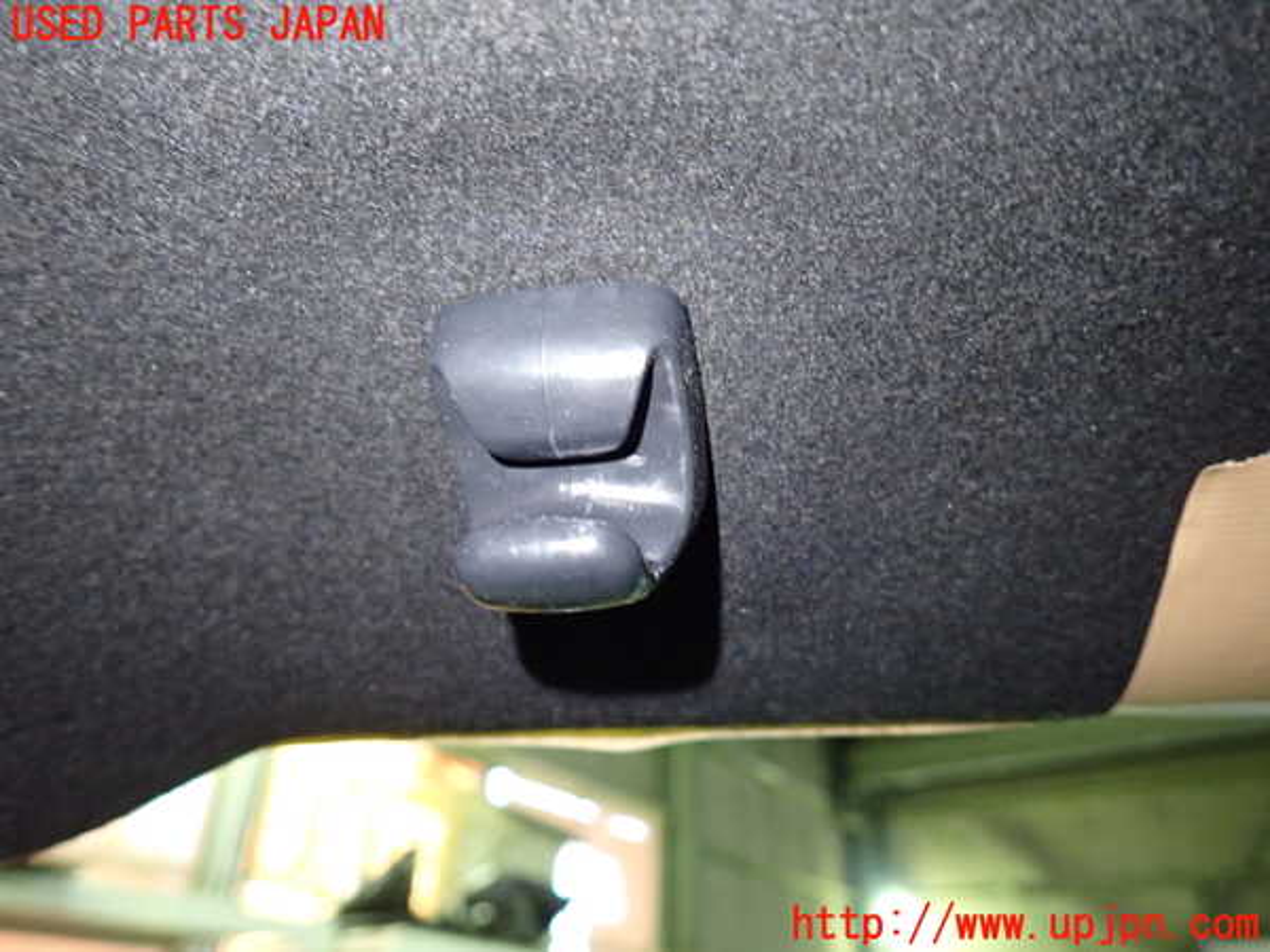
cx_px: 635
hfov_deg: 69.4
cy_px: 476
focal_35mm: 25
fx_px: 917
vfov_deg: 54.9
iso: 500
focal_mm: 4.5
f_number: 2
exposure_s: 1/30
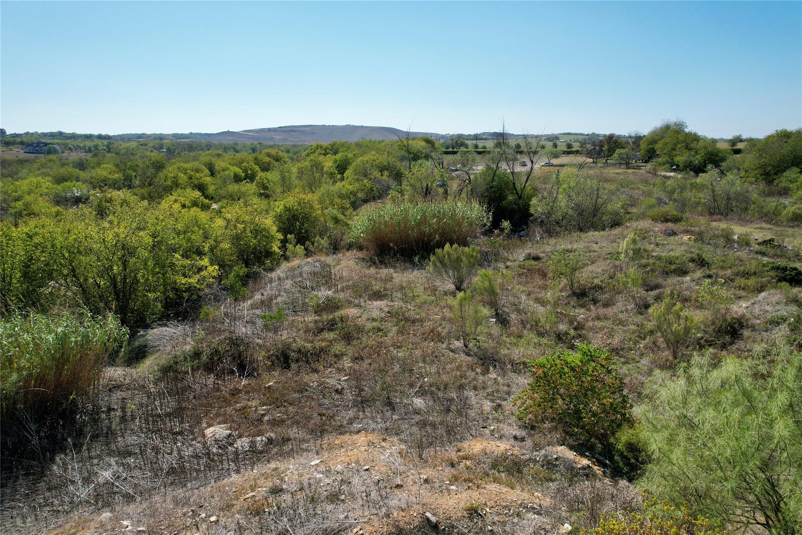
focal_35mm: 22
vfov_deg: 57.2
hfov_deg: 78.6
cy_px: 268
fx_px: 490
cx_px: 401
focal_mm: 8.38
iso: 140
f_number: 2.8
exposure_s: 1/3000
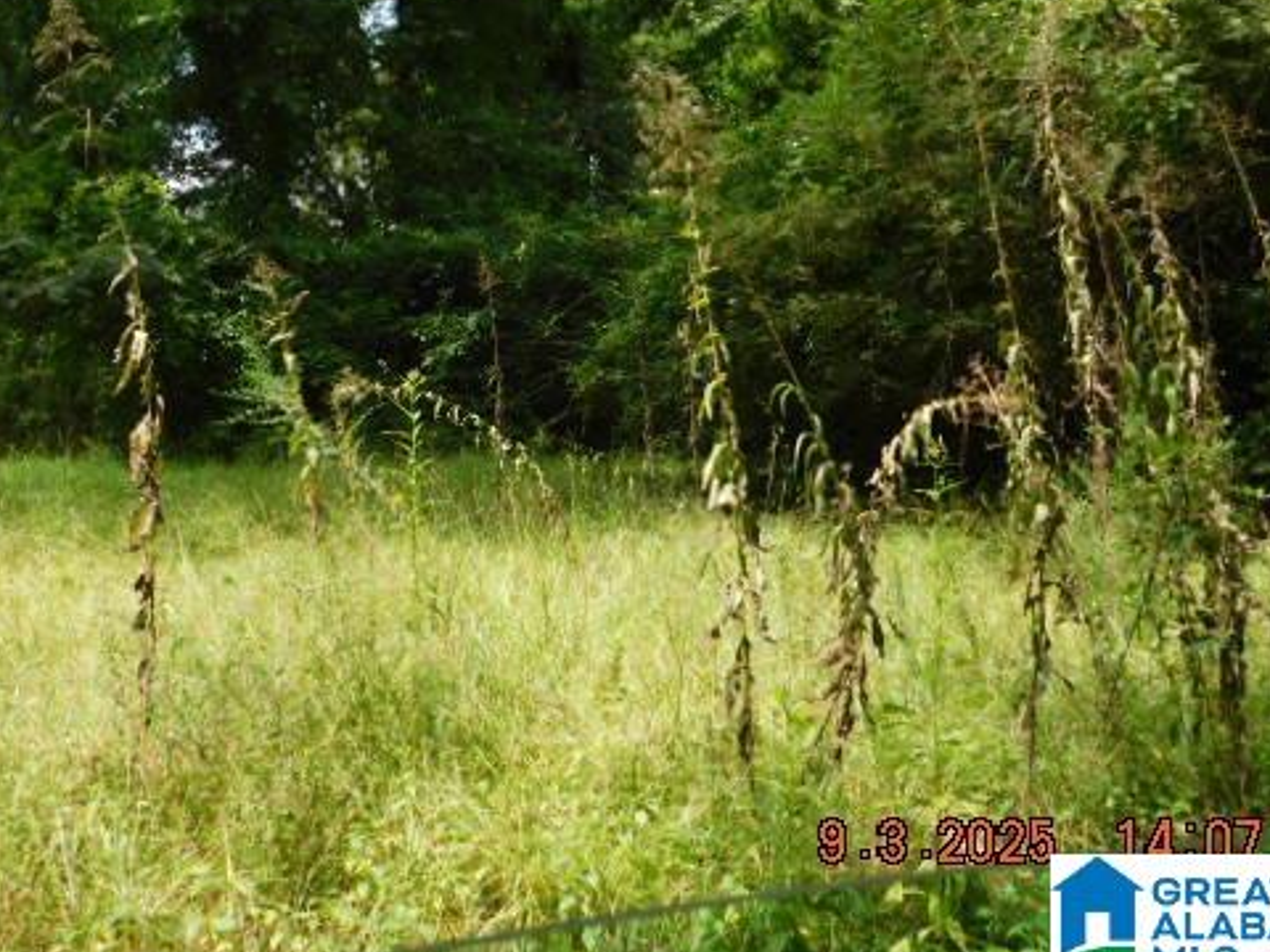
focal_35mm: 40
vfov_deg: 35.7
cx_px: 521
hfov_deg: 46.6
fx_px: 1468
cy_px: 341
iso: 125
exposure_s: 1/400
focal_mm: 5.3
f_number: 3.2
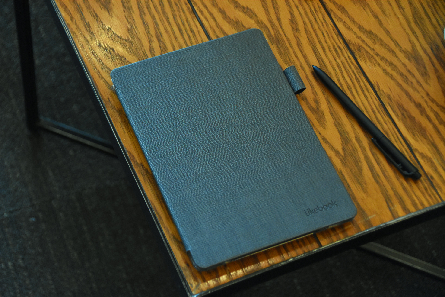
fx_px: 1149
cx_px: 222
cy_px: 148
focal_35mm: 93
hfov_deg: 21.9
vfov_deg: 14.7
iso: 4000
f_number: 5
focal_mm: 62
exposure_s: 1/100
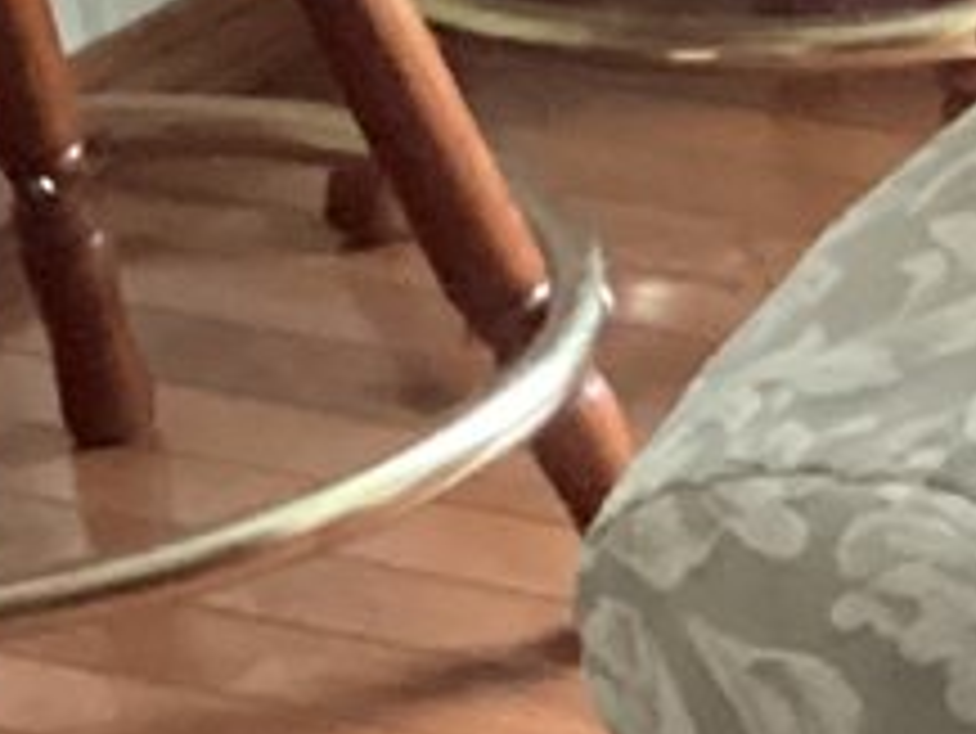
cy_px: 426
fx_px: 6094
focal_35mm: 216
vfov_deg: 6.9
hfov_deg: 8.3
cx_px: 2471
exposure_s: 1/20
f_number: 2.4
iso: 640
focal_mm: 3.3
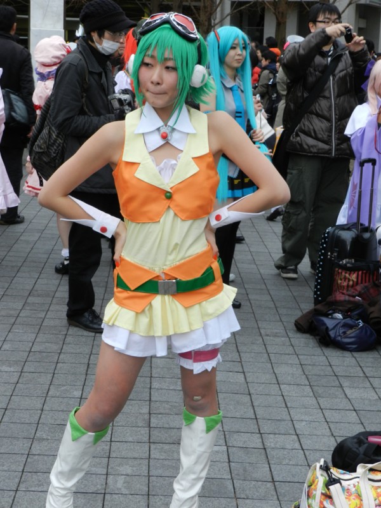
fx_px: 881
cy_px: 254
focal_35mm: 60
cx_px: 190
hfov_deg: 24.4
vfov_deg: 32.2
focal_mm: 10.7
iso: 200
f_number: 4.6
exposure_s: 1/40
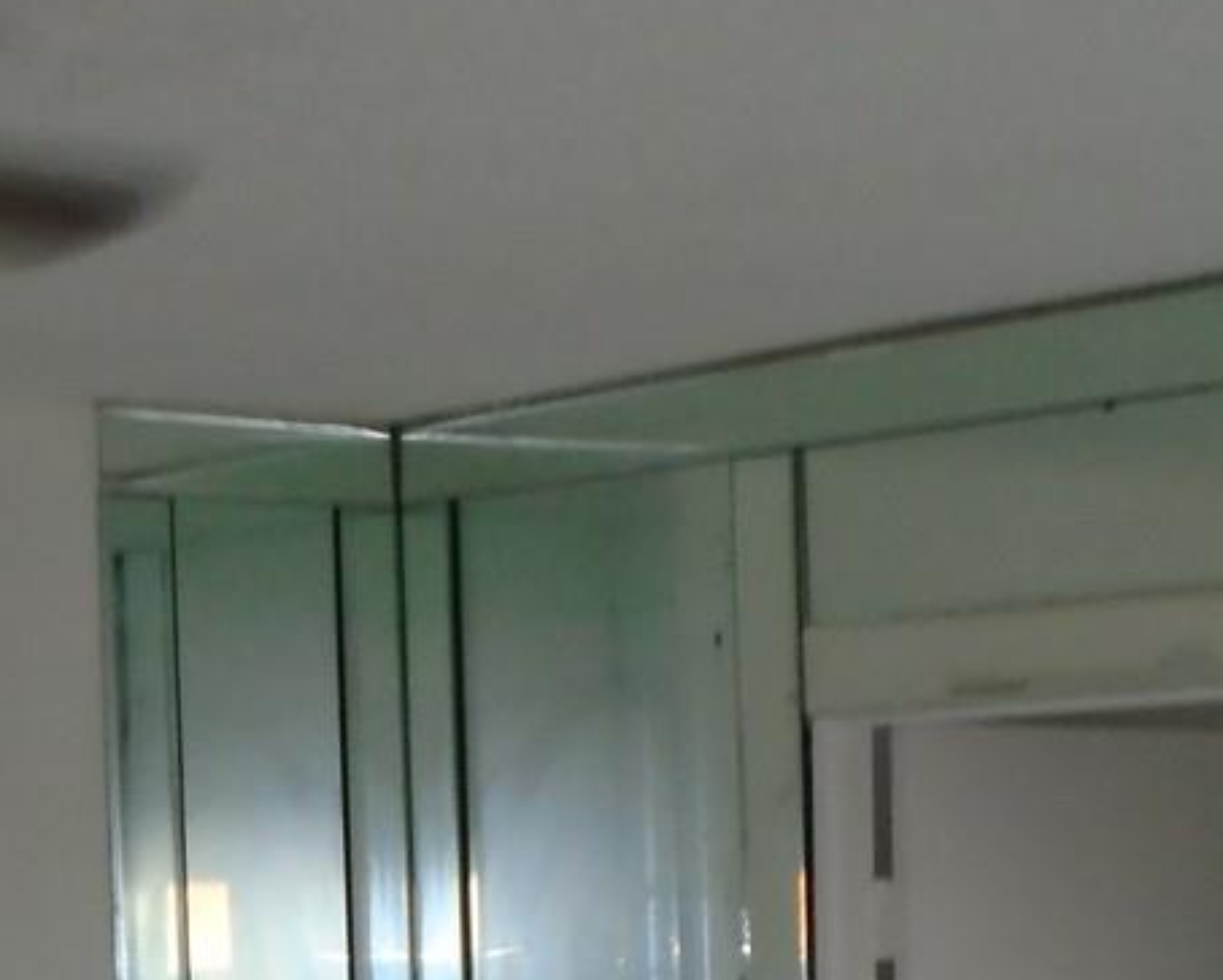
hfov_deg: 15.5
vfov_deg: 12.0
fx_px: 4491
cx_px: 815
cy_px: 1326
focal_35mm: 124
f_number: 3.8
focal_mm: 6.4
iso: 200
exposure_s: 1/40
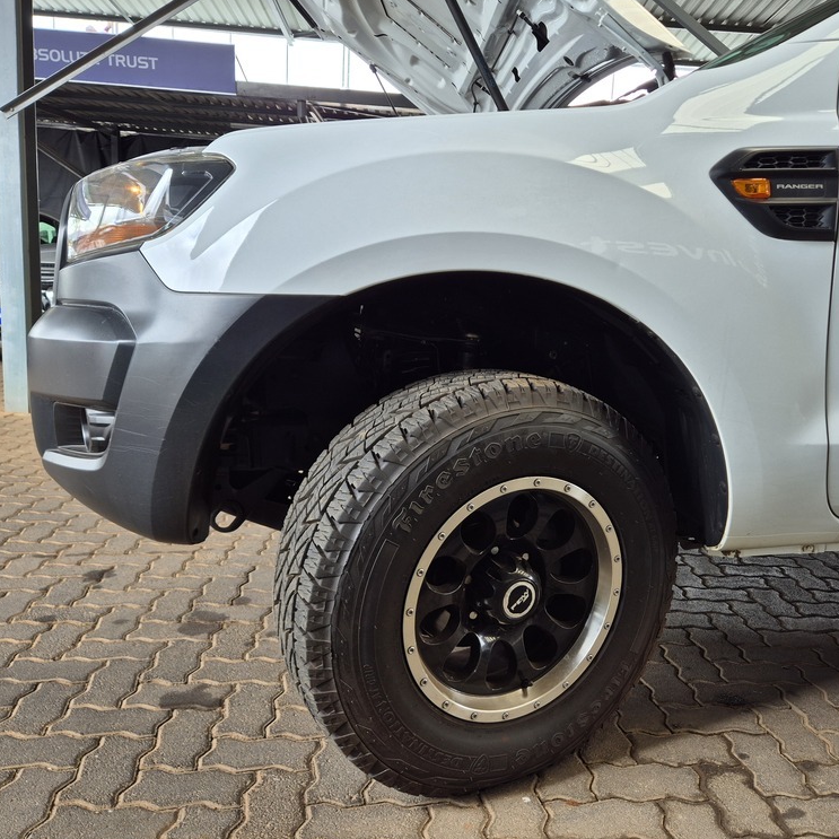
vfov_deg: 57.3
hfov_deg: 57.0
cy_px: 412
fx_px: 768
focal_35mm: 28
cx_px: 483
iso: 32
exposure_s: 1/180
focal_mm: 5.4
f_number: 1.8
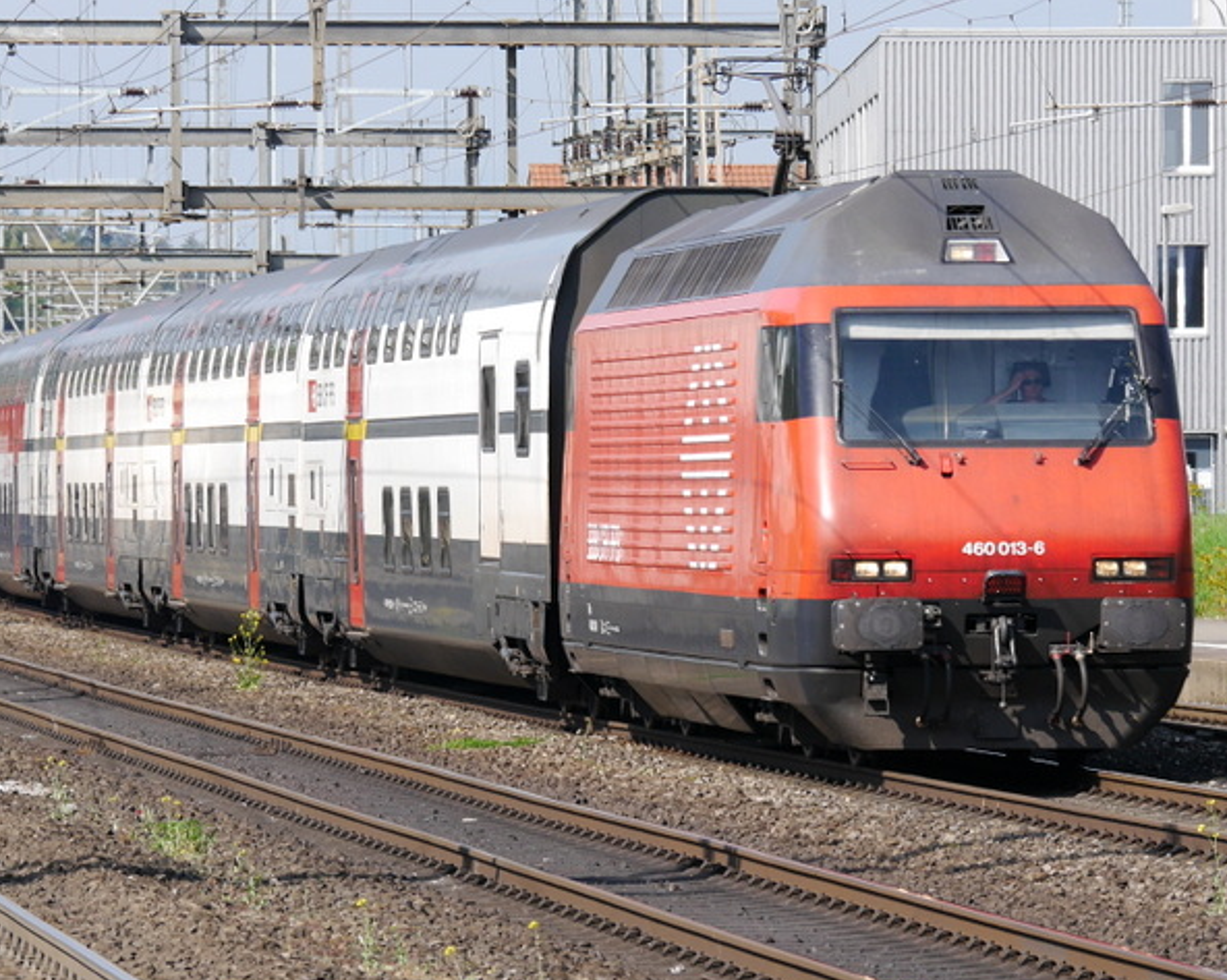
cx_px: 669
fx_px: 11978
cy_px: 510
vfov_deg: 4.7
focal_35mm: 330
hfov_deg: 5.9
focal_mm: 100
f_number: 5
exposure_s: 1/640
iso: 160
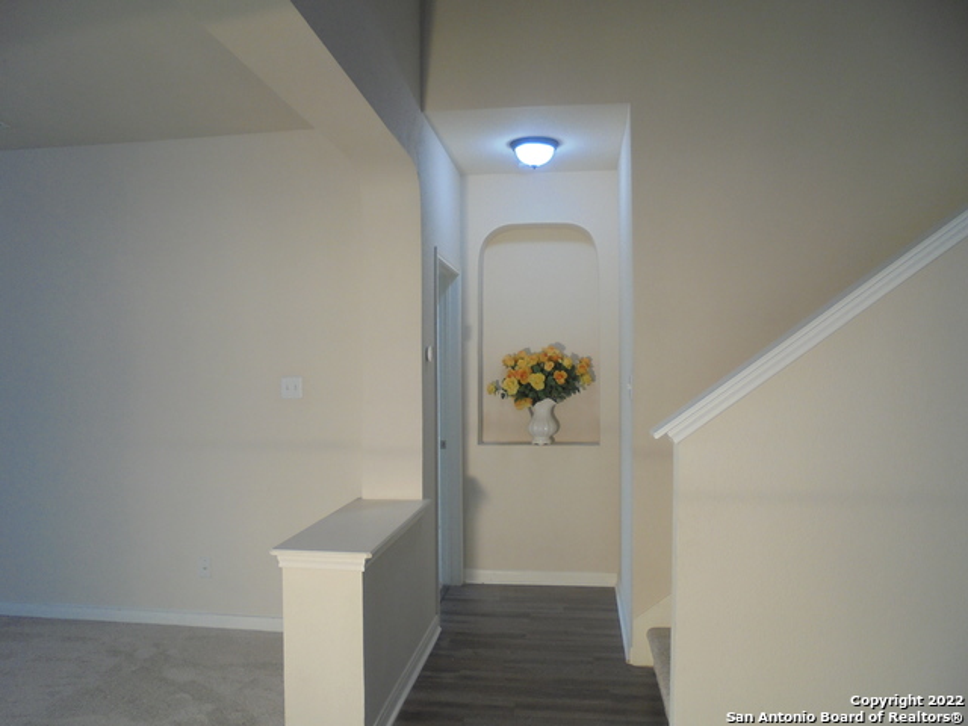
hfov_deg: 67.3
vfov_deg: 53.1
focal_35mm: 26
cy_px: 363
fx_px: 727
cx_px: 484
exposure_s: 1/30
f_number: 3.5
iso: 100
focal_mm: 4.6
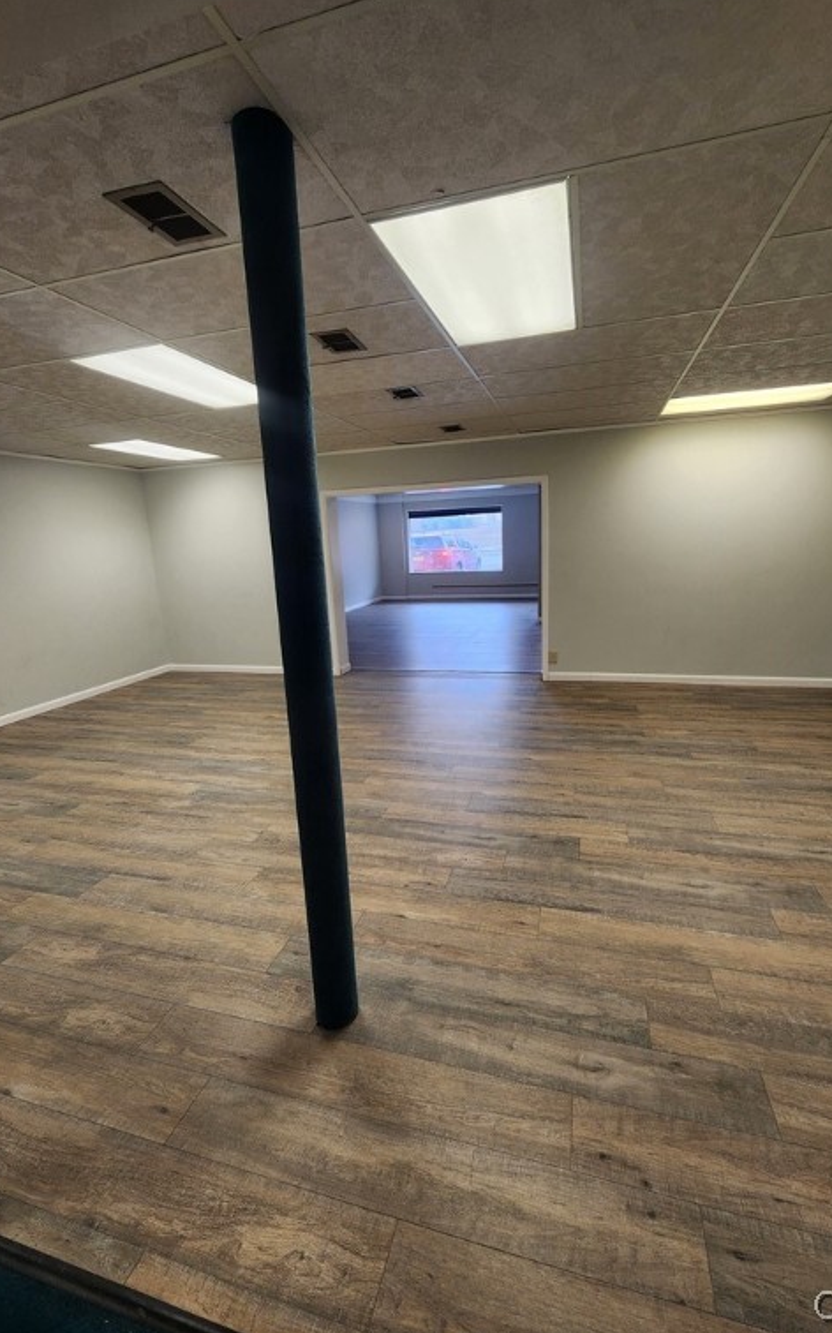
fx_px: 508
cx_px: 430
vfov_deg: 105.3
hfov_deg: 78.6
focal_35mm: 14
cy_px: 668
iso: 125
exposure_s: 1/60
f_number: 2.2
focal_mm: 2.2
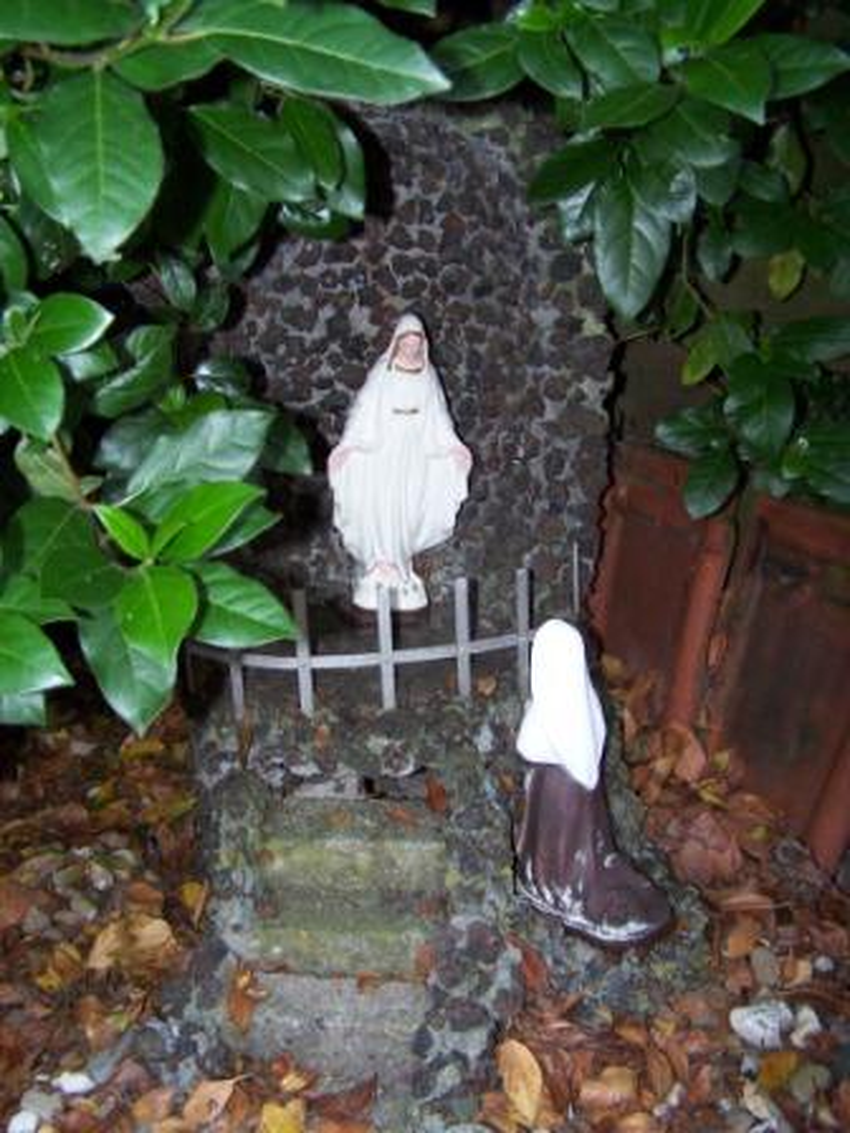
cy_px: 566
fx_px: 1244
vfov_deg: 49.0
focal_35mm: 38
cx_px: 425
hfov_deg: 37.7
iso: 140
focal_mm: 6.3
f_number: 2.8
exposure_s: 1/60
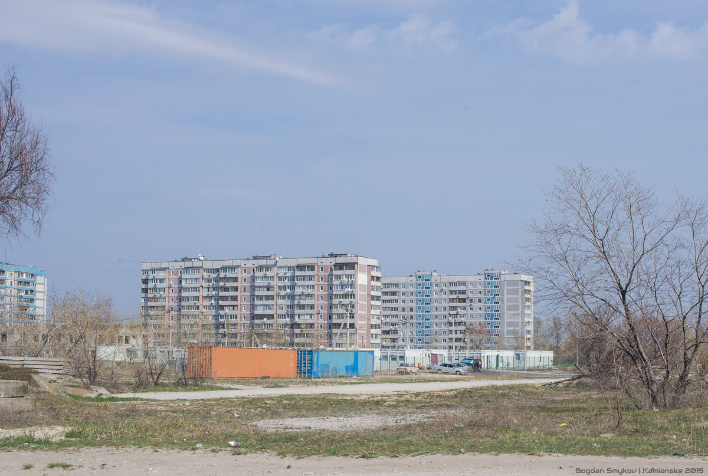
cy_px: 238
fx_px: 986
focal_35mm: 50
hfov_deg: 39.5
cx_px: 354
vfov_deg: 27.2
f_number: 11
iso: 200
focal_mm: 50
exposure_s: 1/500
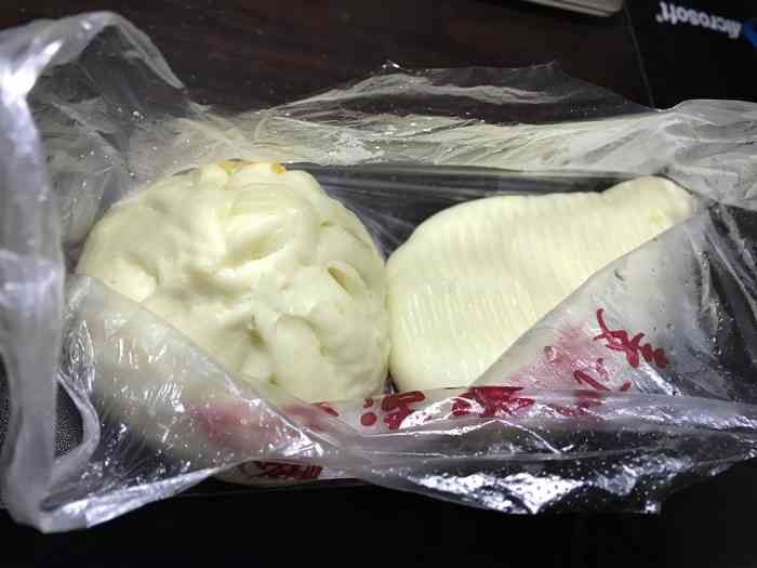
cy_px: 284
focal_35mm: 28
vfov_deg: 49.7
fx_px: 612
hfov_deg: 63.4
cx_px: 378
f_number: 1.8
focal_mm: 3.99
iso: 40
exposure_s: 1/17
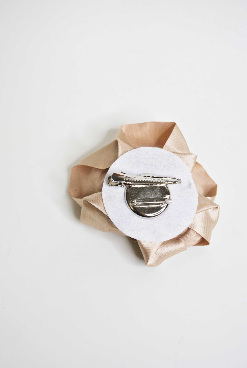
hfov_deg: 28.2
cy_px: 184
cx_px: 124
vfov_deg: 41.1
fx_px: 492
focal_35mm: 48
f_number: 4.8
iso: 200
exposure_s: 1/160
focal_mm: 32
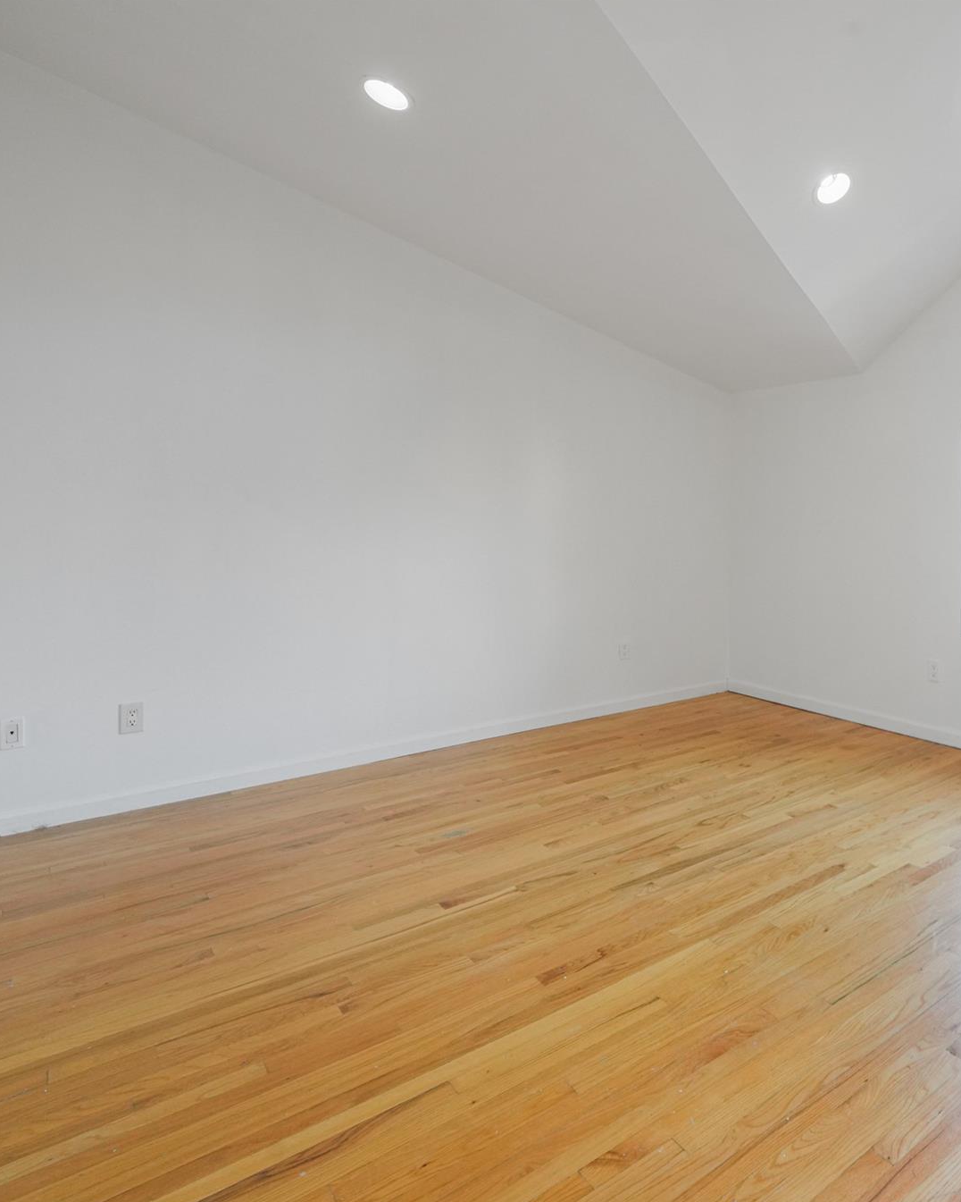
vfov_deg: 80.4
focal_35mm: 20
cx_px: 766
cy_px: 604
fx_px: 711
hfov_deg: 62.5
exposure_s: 1/125
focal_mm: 14
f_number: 10
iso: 1600
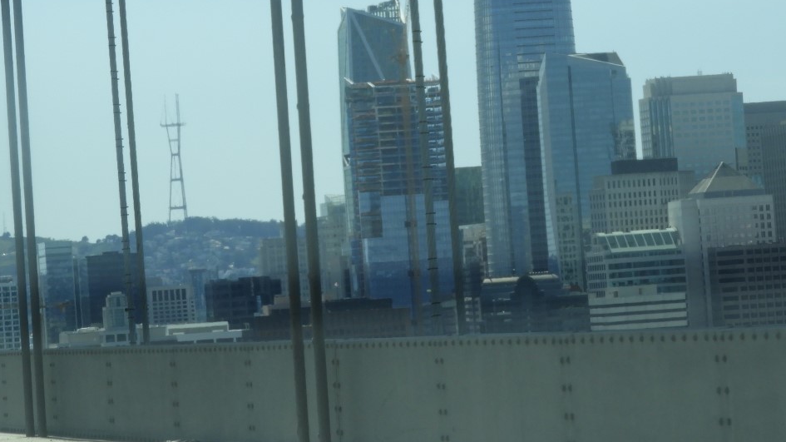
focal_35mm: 191
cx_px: 419
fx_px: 3980
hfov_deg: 11.3
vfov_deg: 6.3
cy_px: 106
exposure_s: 1/640
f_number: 5
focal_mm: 20.6
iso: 100
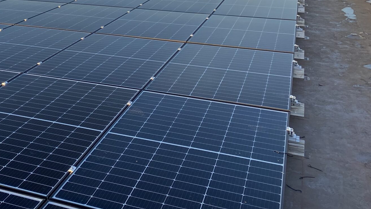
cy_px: -49
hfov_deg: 35.2
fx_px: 541
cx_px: 23
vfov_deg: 20.3
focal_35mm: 55
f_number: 1.8
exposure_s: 1/733
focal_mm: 4.25
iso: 32
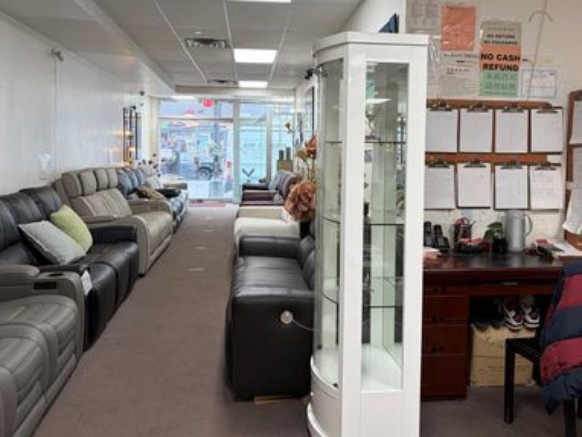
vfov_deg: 41.5
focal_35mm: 34
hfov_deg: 53.9
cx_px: 312
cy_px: 164
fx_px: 572
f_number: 1.6
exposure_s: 1/120
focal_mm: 5.96
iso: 125
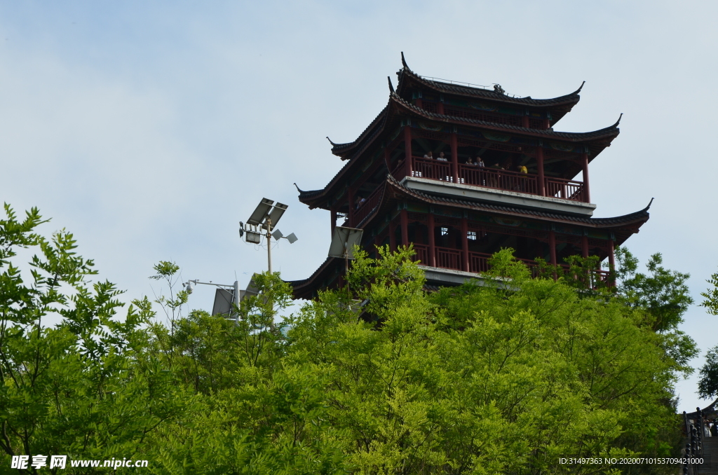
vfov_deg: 8.7
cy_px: 238
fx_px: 3134
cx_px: 359
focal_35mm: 158
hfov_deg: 13.1
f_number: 13
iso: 160
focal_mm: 105
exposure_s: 1/160
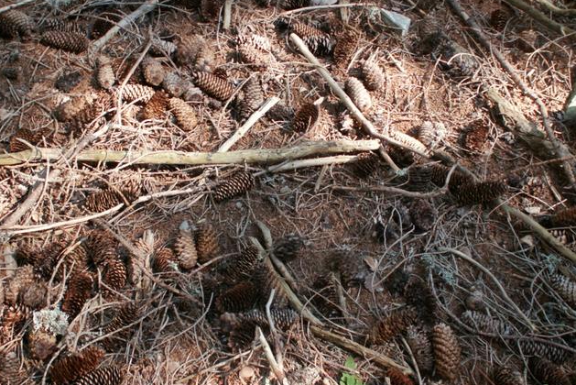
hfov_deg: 36.2
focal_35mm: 55
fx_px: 880
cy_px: 185
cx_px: 285
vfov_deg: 24.6
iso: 64
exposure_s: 1/40
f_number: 3.2
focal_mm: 8.58
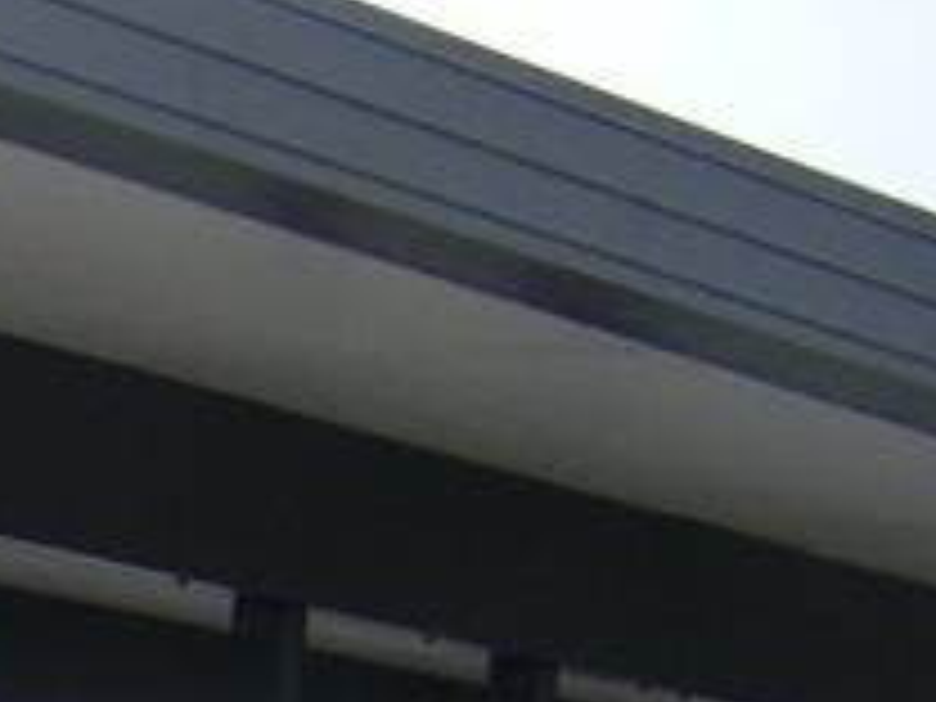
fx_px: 4786
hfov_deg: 9.9
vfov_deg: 7.8
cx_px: -1282
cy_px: 1647
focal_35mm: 177
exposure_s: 1/50
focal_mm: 5.85
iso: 64
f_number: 2.8
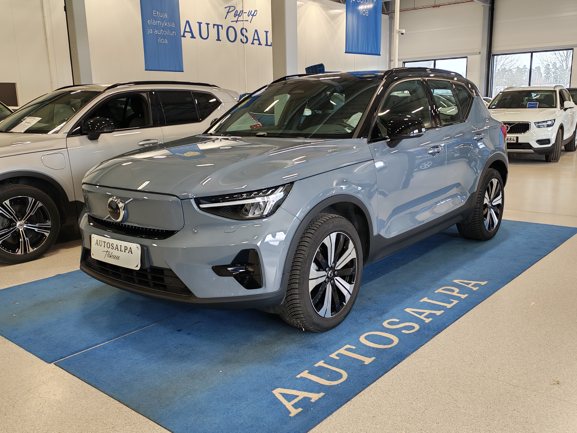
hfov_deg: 54.0
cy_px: 216
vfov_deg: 41.8
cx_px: 288
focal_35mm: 34
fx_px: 567
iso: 160
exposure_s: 1/100
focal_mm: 6.12
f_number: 1.9
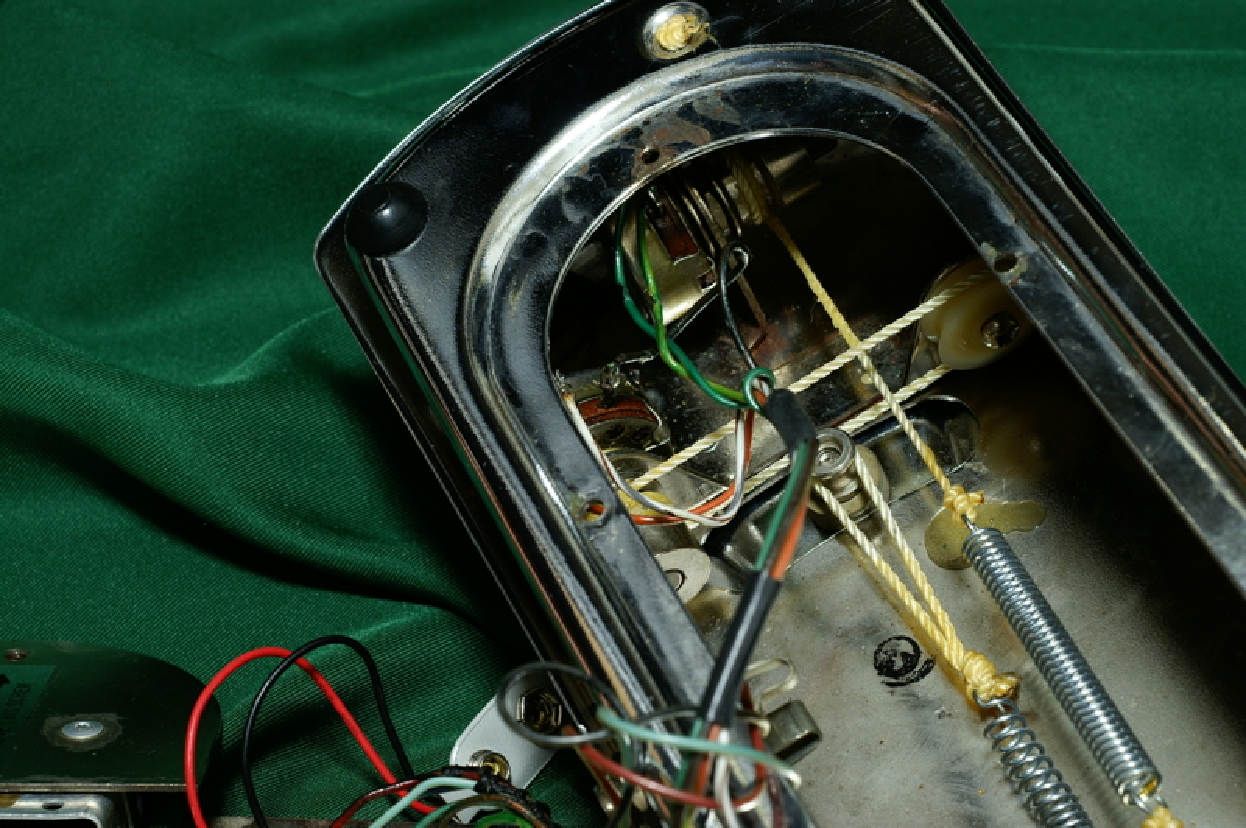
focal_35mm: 75
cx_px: 623
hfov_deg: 27.0
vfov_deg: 18.2
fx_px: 2594
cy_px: 414
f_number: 9
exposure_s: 3.2
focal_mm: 50
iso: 100
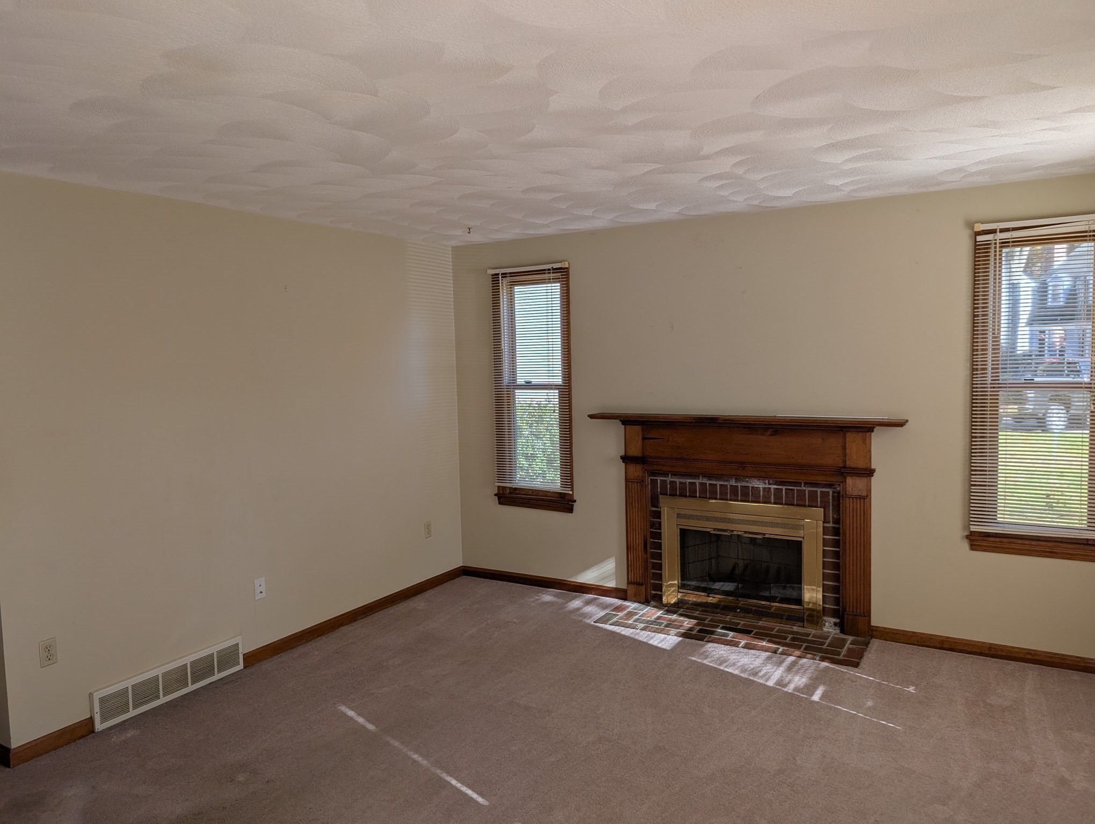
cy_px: 412
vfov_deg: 56.9
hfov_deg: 71.5
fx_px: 760
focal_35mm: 24
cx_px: 548
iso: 20
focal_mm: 6.9
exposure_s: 1/957
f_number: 1.68
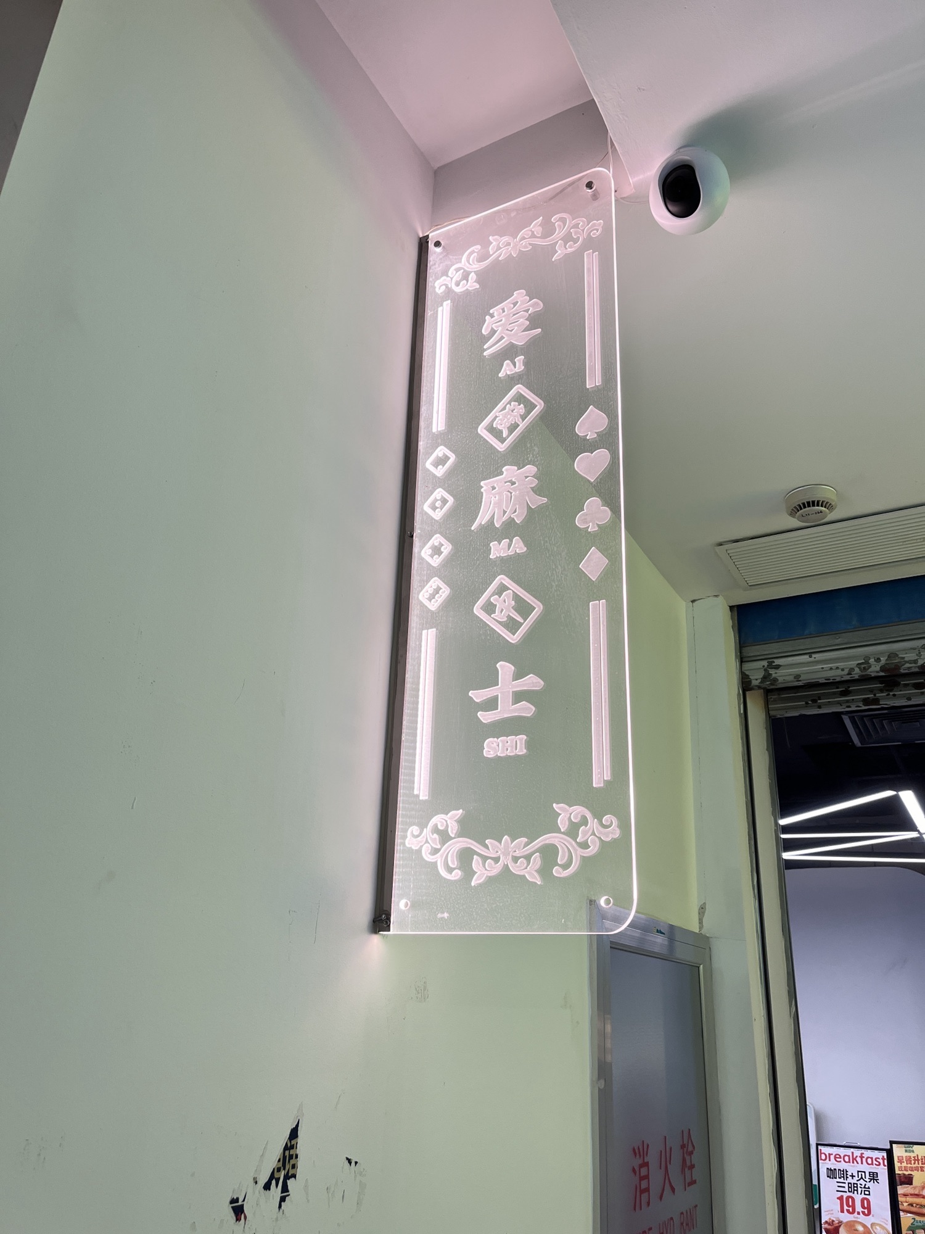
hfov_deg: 53.1
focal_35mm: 26
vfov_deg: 67.3
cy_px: 617
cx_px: 462
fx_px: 926
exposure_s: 1/83
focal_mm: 5.1
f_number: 1.6
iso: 80
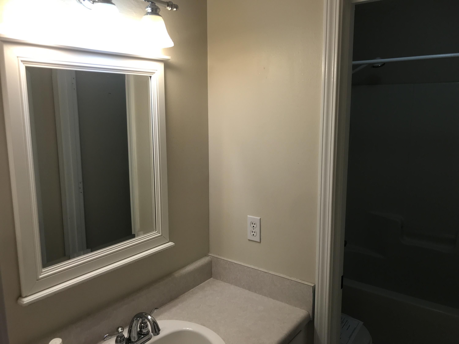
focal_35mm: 28
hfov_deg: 63.4
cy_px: 172
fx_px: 371
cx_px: 230
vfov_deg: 49.7
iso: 25
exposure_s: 1/60
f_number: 1.8
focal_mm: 3.99
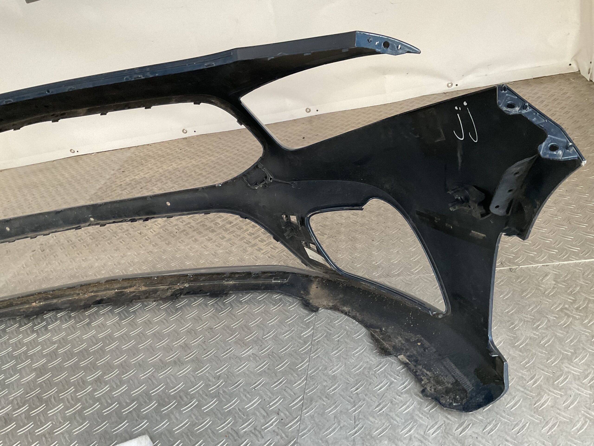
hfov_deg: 61.7
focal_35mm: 29
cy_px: 223
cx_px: 297
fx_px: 498
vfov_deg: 48.2
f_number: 1.8
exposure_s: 1/50
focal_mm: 3
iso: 125
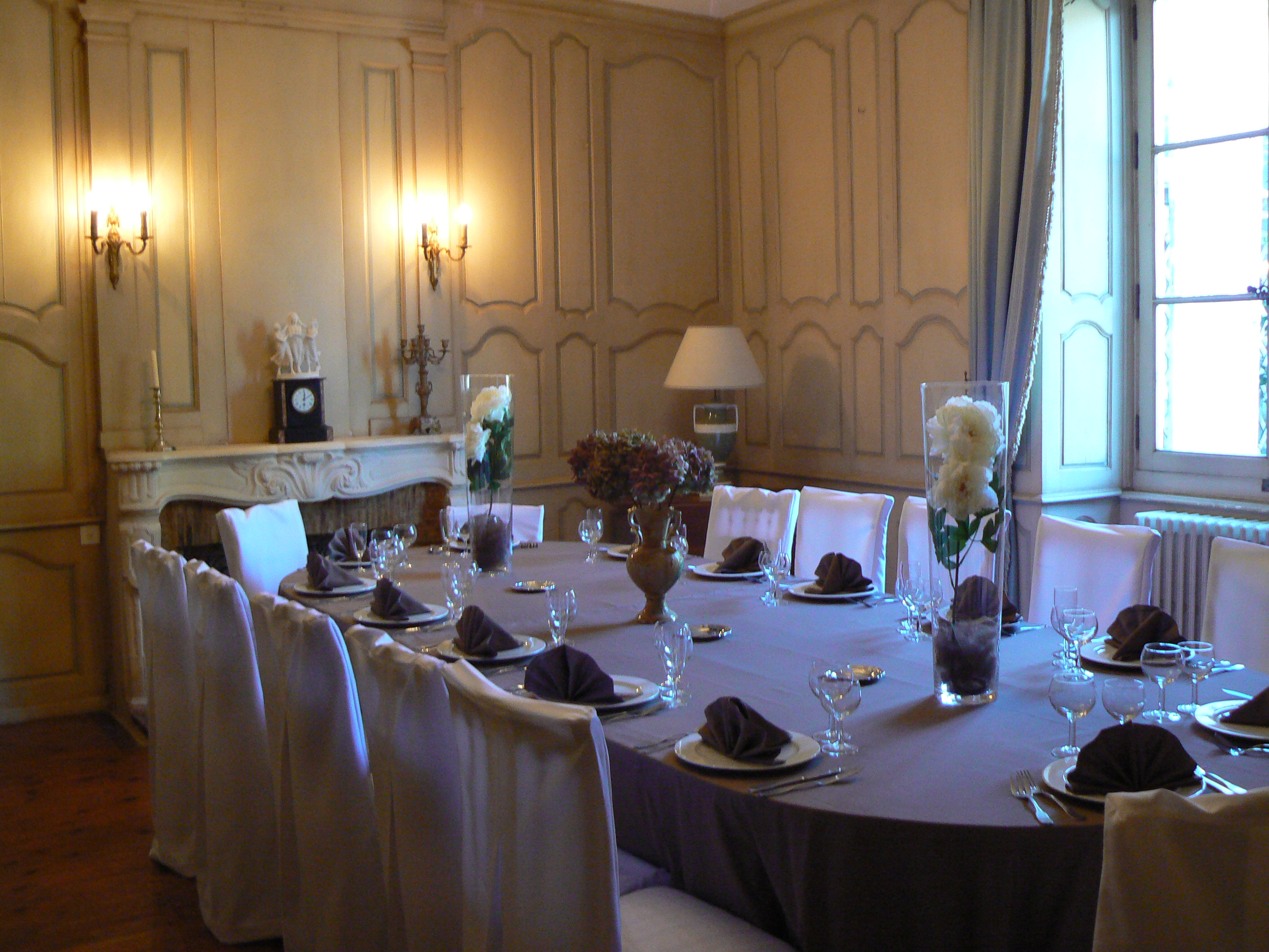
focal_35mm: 36
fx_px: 1320
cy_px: 476
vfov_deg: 39.7
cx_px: 634
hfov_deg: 51.4
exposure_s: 1/20
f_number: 2.8
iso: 200
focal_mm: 6
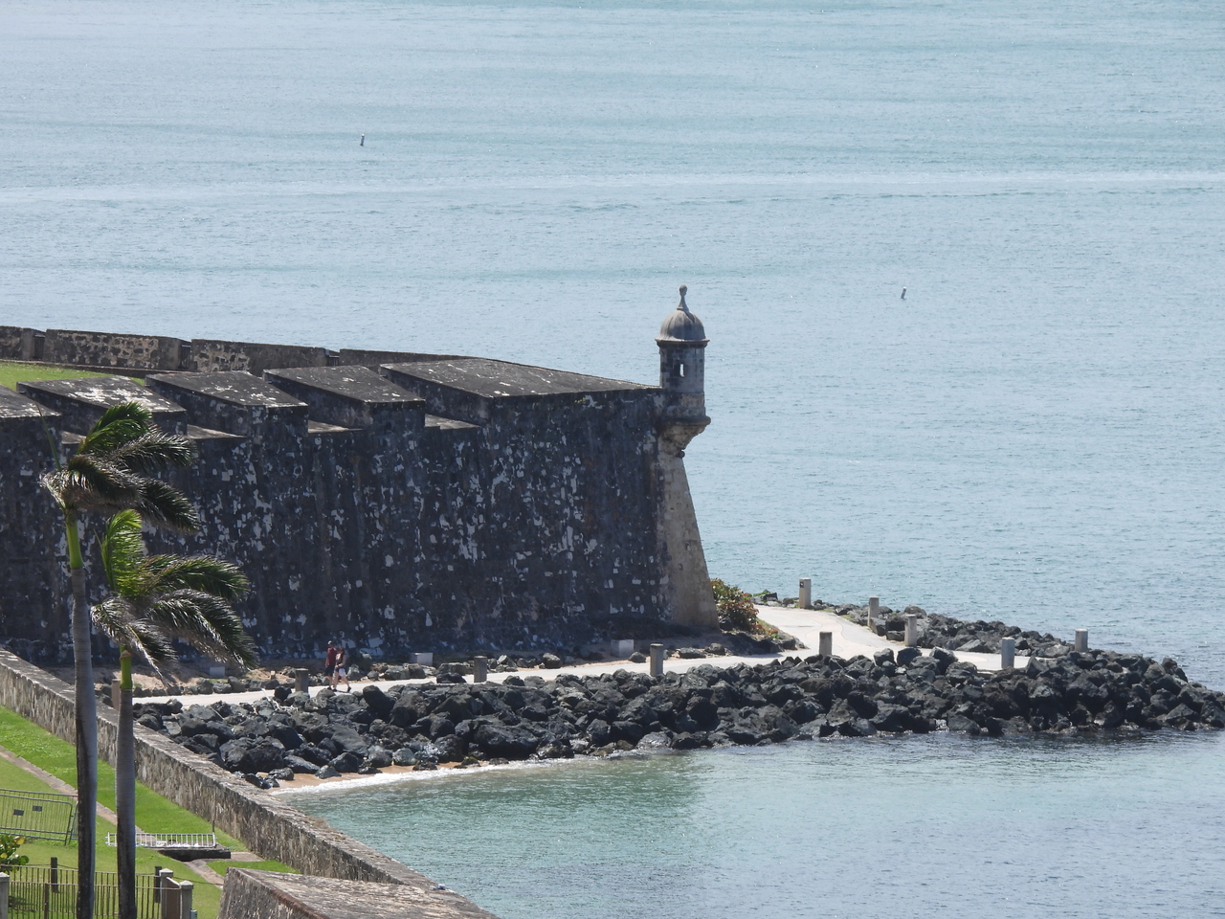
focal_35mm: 350
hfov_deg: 5.7
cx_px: 612
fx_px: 12386
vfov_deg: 4.2
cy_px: 460
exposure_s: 1/640
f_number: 5
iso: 100
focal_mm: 62.5
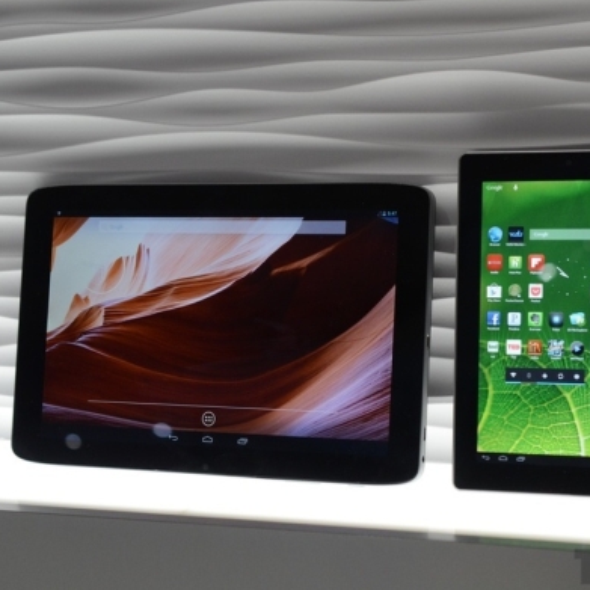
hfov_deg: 22.2
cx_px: 352
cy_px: 295
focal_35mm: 78
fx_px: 1504
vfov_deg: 22.2
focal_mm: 40
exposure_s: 1/125
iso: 800
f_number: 4
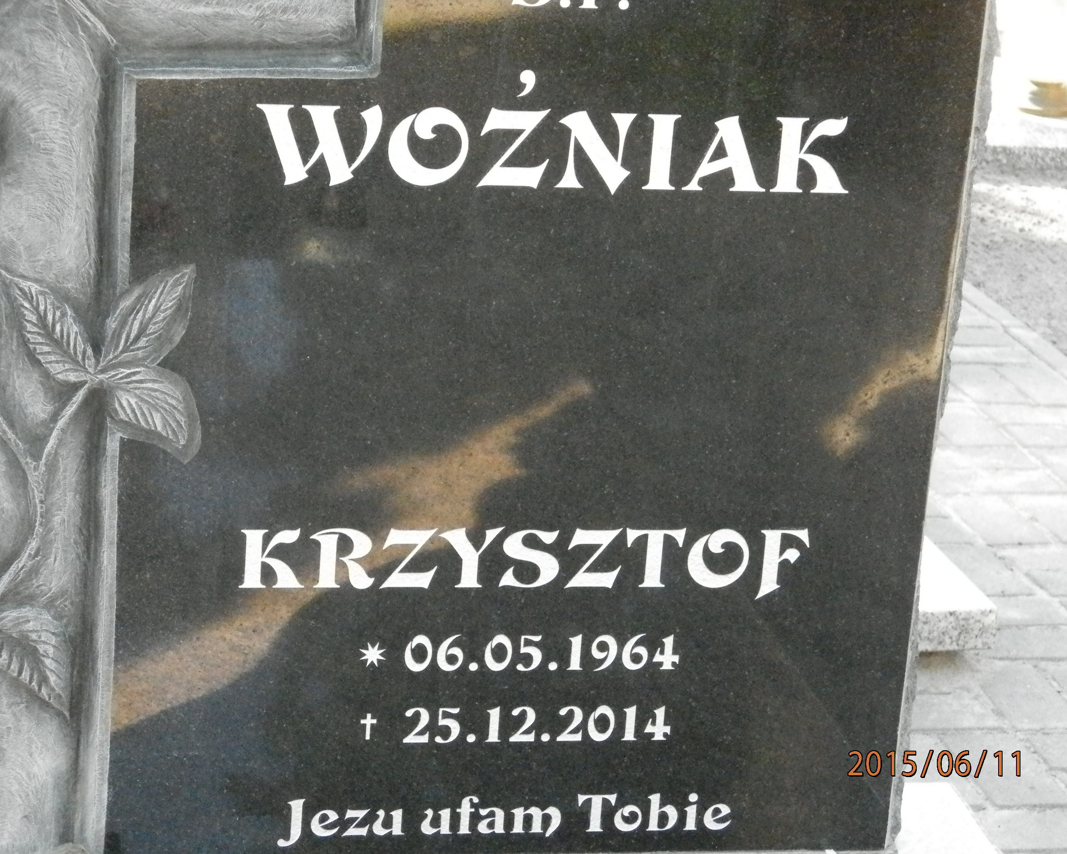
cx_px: 522
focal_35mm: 111
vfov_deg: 13.9
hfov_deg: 17.3
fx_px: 3505
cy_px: 425
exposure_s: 1/320
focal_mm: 19
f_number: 4.5
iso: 1600
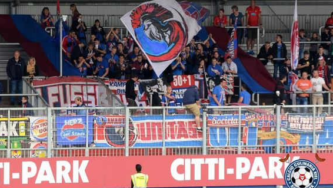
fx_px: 2235
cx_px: 166
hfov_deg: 8.5
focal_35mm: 253
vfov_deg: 4.8
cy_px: 93
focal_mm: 160
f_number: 5
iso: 400
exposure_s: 1/400
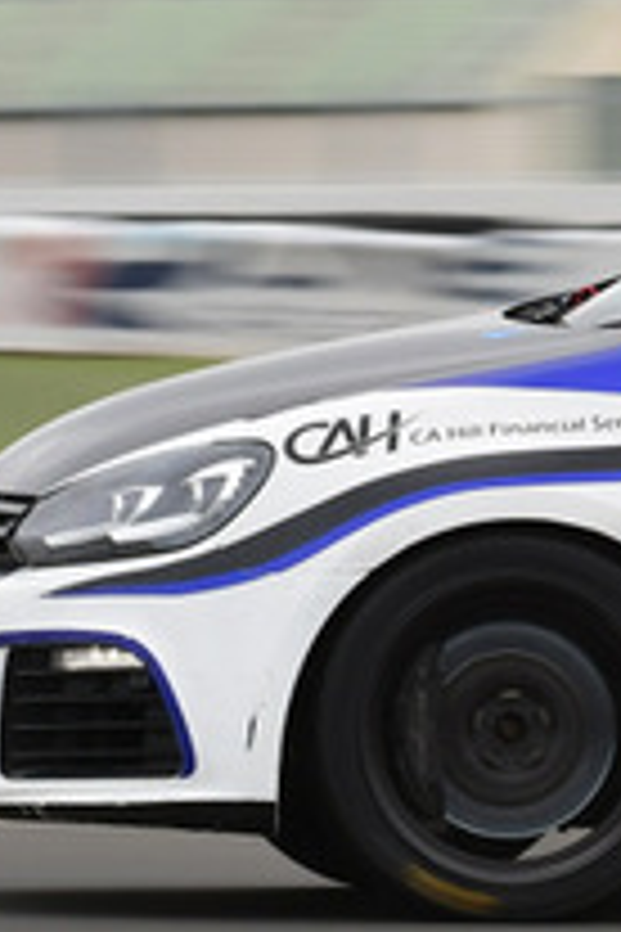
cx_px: 976
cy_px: -261
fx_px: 30064
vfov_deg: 1.8
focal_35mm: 1162
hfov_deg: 1.2
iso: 320
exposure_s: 1/200
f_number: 13
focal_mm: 200
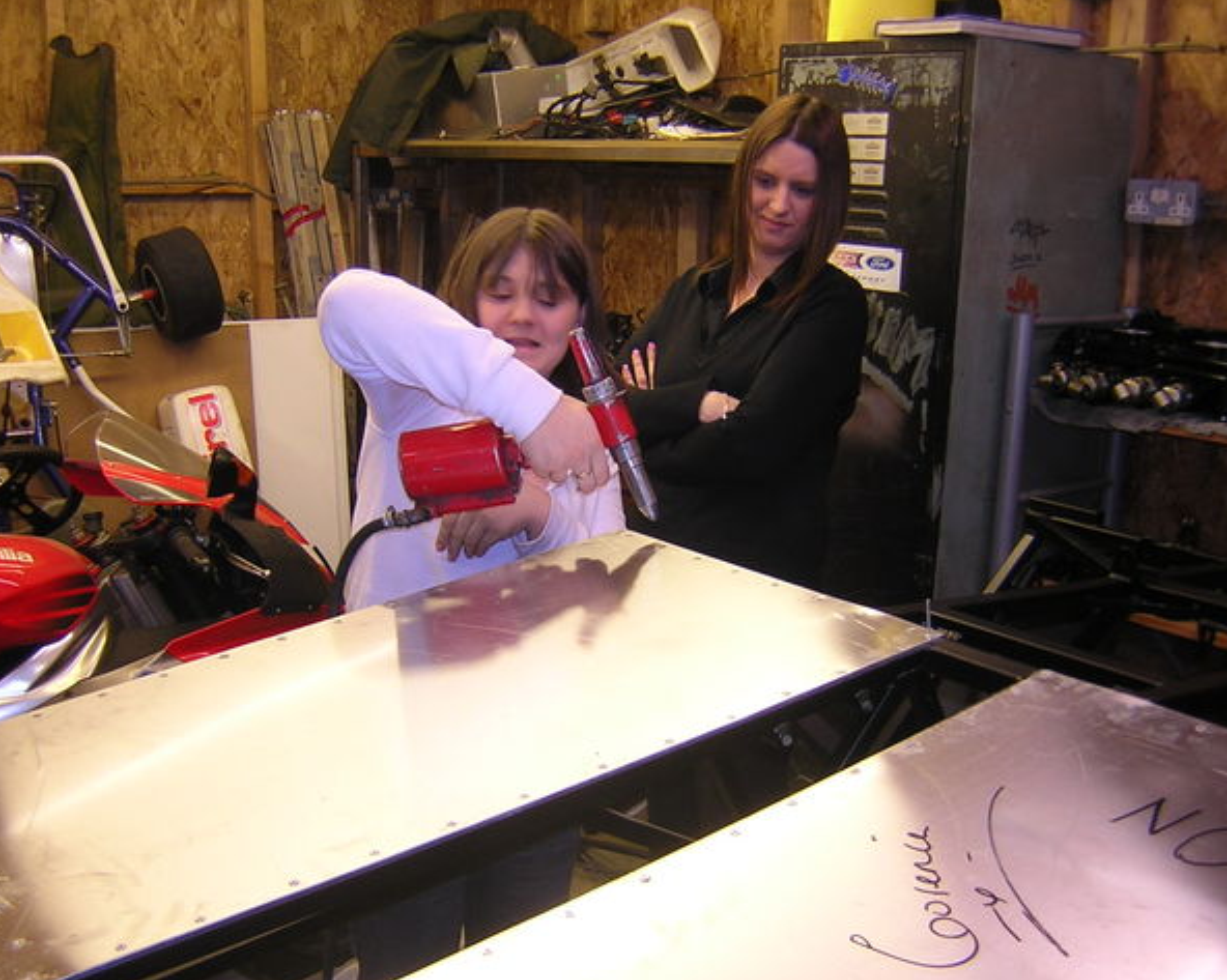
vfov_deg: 39.1
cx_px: 616
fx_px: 1379
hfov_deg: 48.0
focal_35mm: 38
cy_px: 489
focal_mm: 4.7
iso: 100
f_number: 2.6
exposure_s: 1/30
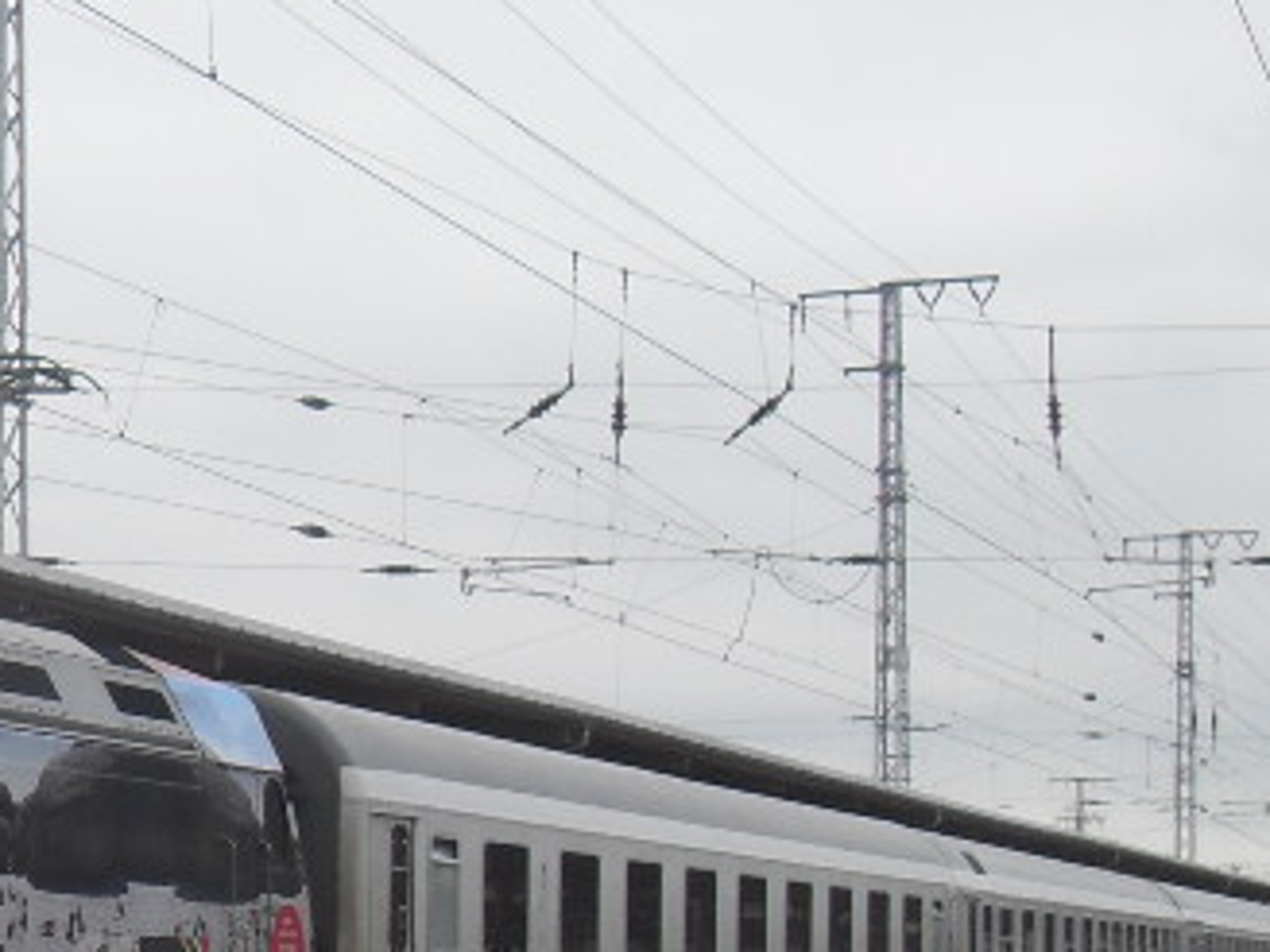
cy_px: 704
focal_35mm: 106
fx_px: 3889
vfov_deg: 13.9
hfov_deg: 17.6
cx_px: -271
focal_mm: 6.3
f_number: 7
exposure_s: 1/60
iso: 80
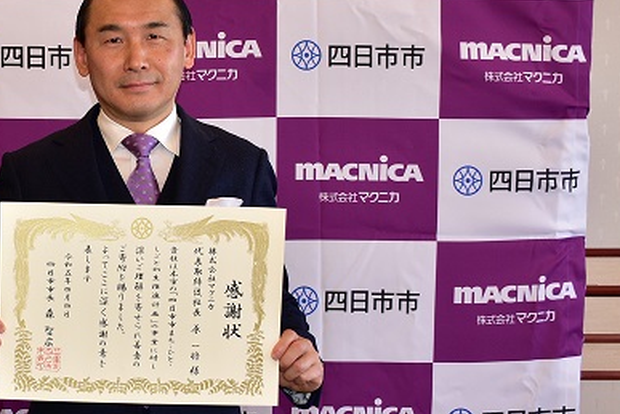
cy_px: 165
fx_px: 1380
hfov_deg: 24.0
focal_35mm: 80
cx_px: -19
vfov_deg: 17.0
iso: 250
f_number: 3.8
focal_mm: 23
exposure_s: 1/60
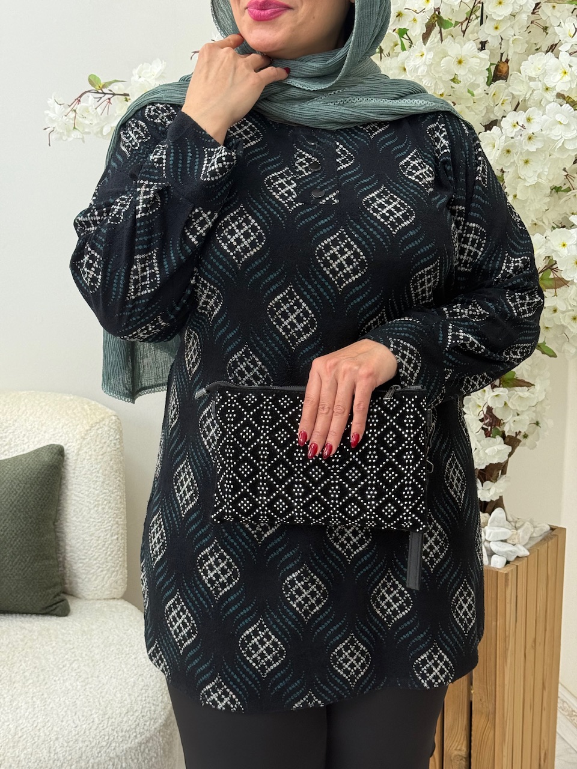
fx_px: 1067
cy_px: 384
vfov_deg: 39.7
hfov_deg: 30.3
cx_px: 288
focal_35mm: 48
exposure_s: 1/242
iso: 100
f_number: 1.78
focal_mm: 6.76
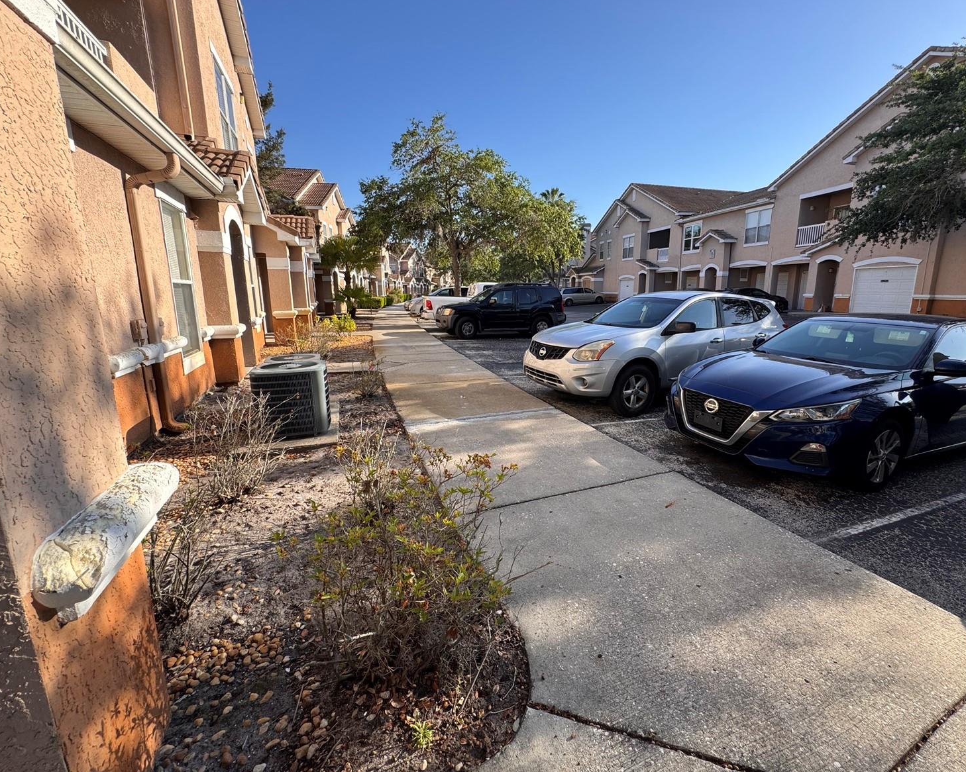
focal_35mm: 15
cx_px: 516
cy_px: 375
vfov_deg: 84.0
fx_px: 429
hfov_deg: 96.7
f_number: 2.2
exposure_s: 1/569
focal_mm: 2.22
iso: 40
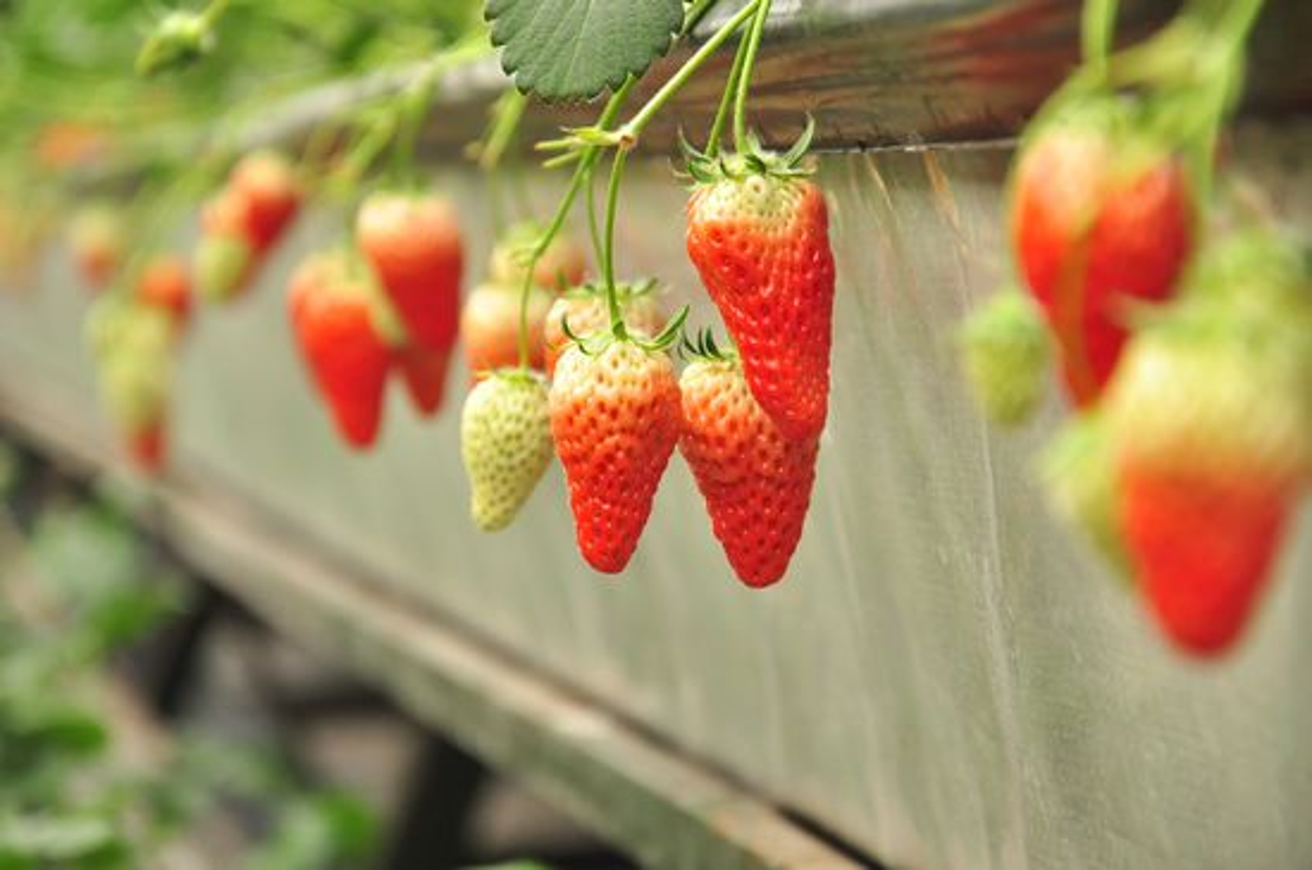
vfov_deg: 8.7
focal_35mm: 158
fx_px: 5732
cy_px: 435
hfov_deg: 13.1
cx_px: 656
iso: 800
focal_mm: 105
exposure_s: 1/320
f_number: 5.6
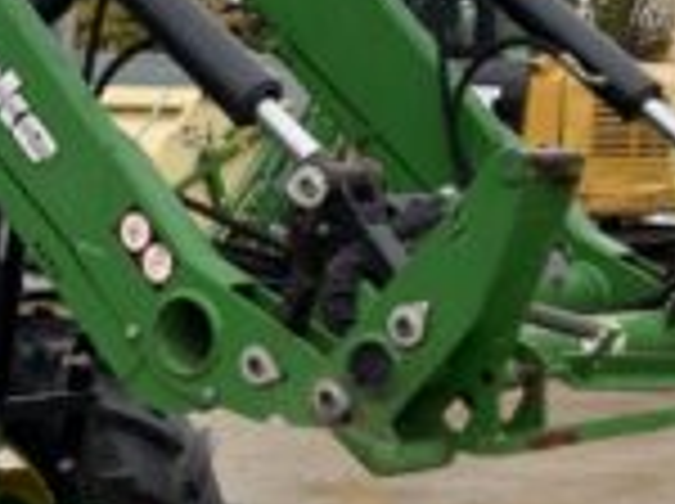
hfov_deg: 15.3
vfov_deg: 11.9
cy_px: 230
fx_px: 2414
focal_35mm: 124
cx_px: -135
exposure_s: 1/122
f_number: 1.8
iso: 16
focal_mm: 3
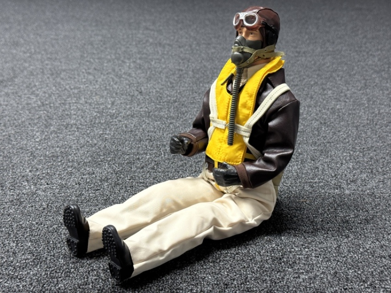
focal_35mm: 48
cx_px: 196
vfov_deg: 30.3
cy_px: 146
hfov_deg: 39.7
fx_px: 542
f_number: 1.78
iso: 125
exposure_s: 1/100
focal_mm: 6.76
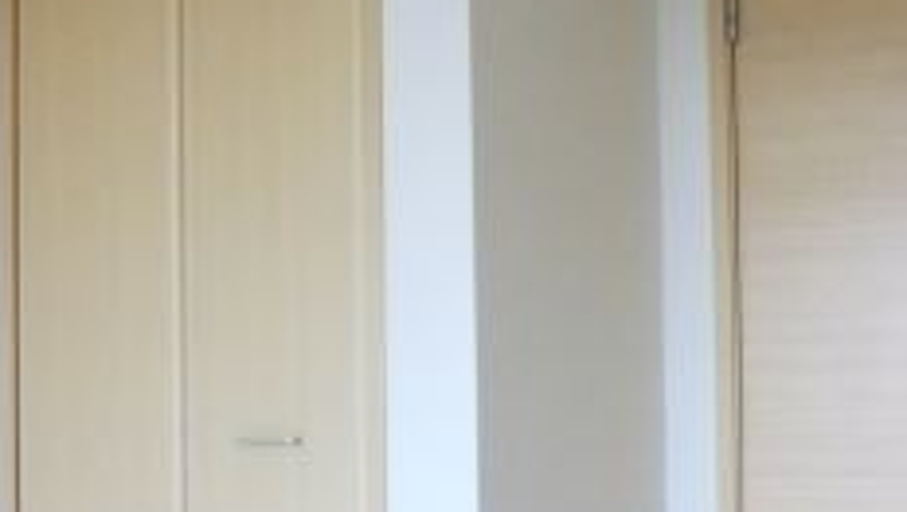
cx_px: 407
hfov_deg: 29.3
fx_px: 1733
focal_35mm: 72
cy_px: 375
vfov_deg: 16.7
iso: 250
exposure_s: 1/60
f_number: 3.2
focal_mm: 4.3
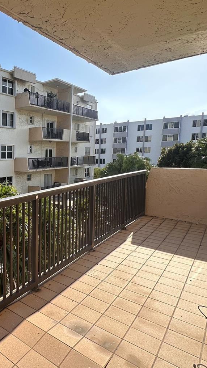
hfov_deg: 36.4
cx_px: -43
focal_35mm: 24
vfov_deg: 76.3
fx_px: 234
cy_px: 180
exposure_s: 1/1062
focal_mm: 2.22
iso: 50
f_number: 2.2
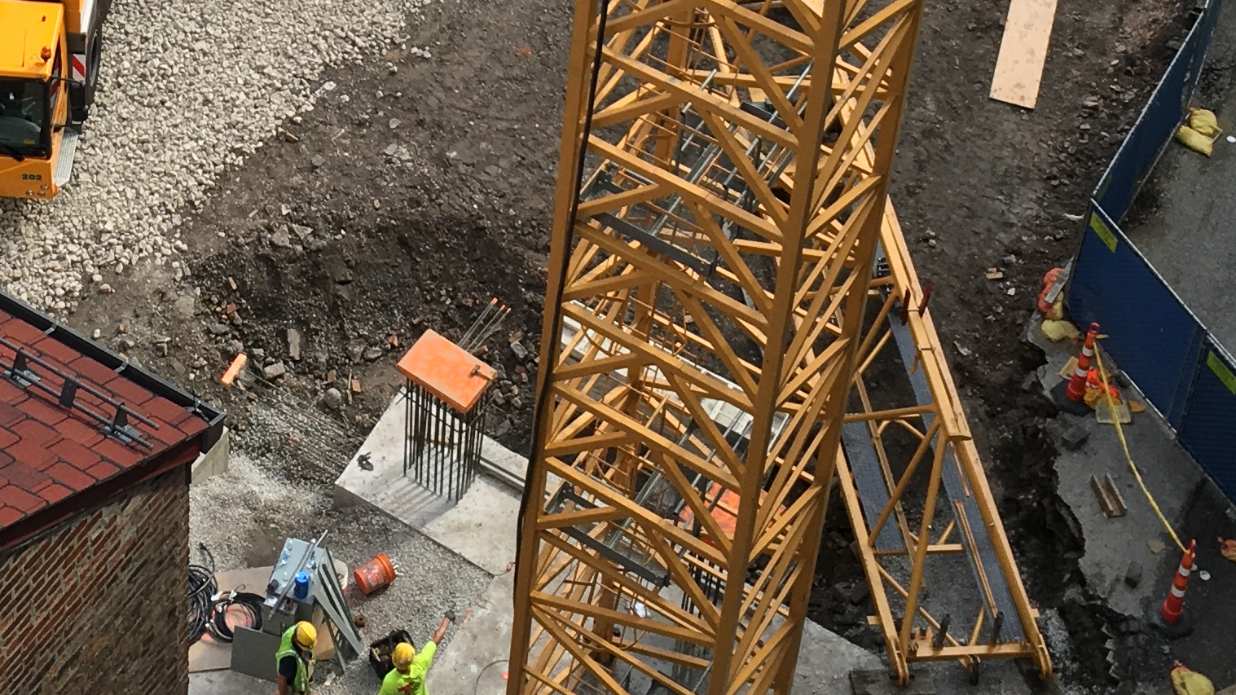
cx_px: 229
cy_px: -429
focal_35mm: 84
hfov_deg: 24.8
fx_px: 2753
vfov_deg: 13.4
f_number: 2.2
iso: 25
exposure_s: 1/574
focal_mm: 4.15
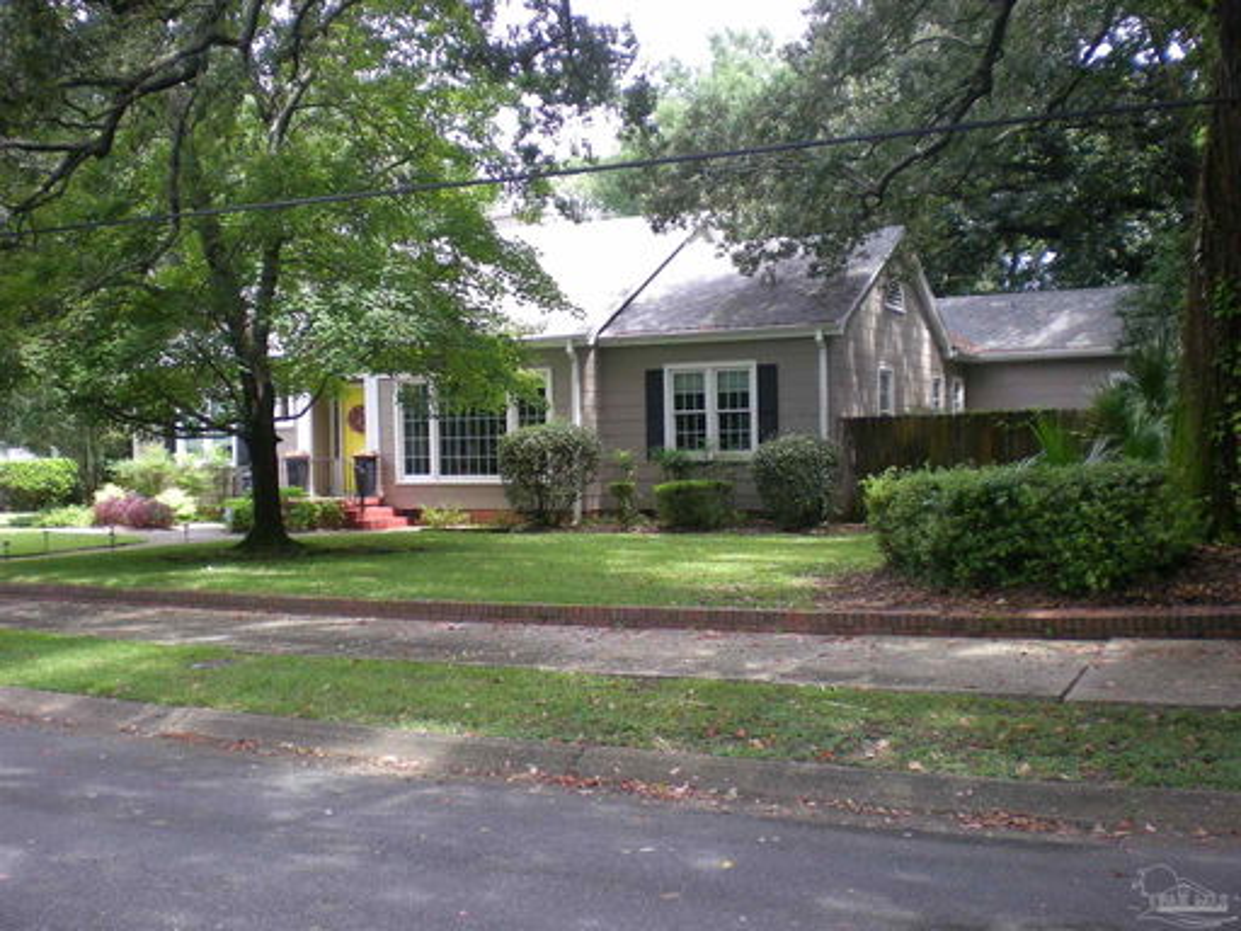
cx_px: 620
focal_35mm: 38
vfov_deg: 37.7
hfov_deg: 49.0
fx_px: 1362
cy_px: 466
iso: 50
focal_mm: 6.3
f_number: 3.1
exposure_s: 1/75.4
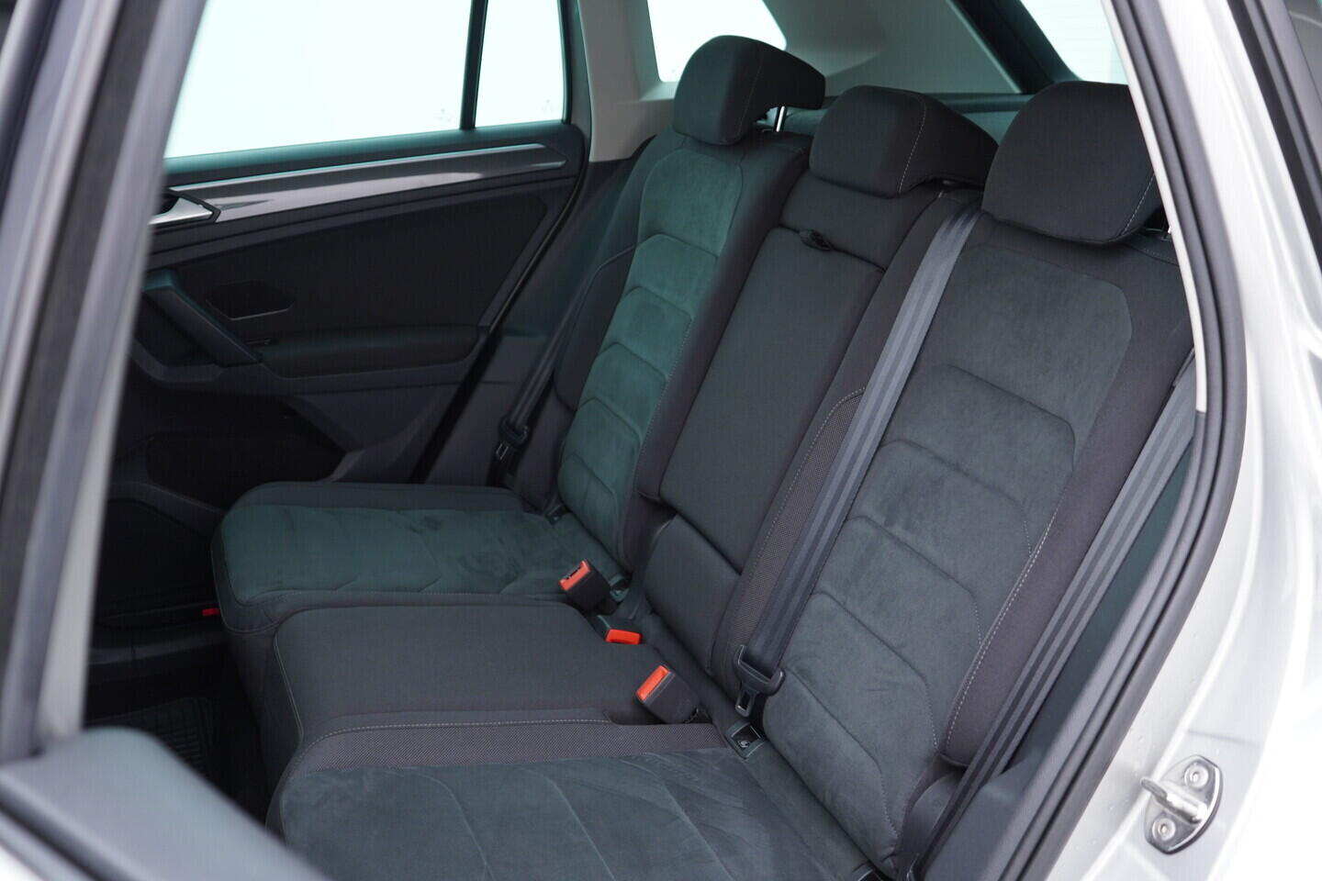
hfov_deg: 53.1
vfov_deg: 36.9
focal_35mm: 36
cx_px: 661
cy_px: 440
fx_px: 1322
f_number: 2.8
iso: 250
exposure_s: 1/40
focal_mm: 24
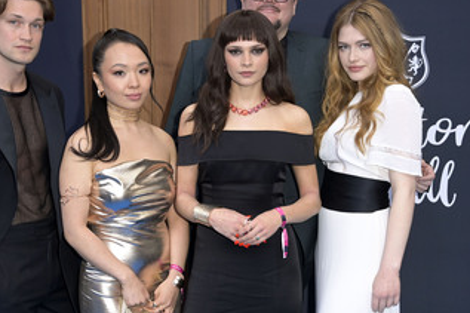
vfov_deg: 25.0
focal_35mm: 54
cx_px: 191
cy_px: 156
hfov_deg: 36.8
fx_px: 705
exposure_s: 1/250
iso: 500
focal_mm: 38
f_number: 5.6
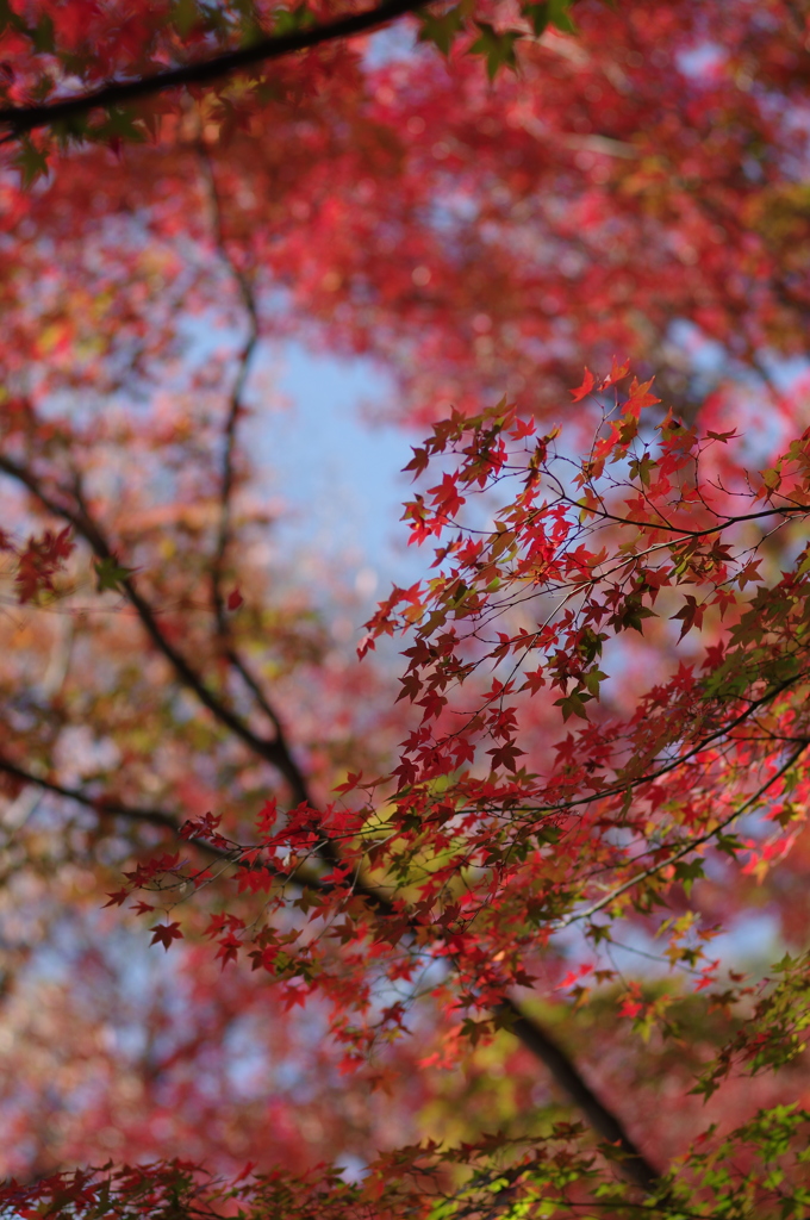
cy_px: 610
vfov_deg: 17.8
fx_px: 3891
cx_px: 405
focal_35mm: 115
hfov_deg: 11.9
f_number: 3.5
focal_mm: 77
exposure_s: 1/640
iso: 100
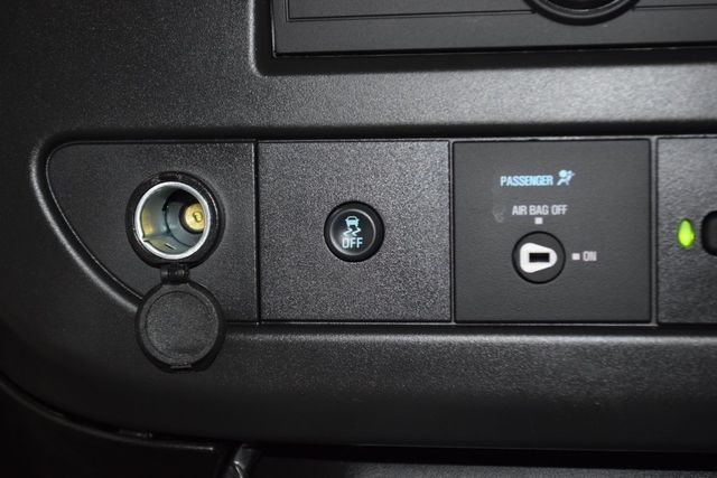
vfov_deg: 18.9
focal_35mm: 72
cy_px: 239
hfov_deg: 28.1
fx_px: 1434
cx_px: 358
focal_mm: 48
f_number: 5.6
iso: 1600
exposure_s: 1/30
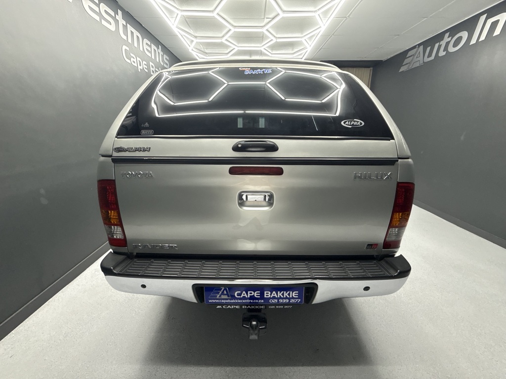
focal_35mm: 14
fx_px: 205
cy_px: 190
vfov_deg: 85.7
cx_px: 253
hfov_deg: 102.1
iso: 200
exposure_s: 1/50
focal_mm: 2.22
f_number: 2.2
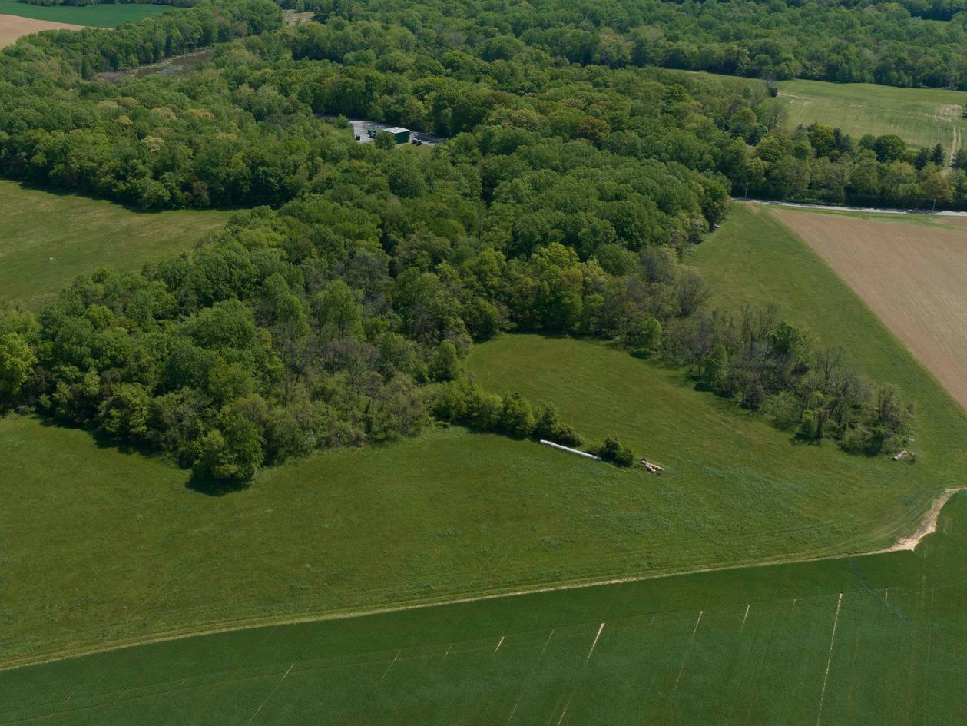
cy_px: 242
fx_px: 1090
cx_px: 284
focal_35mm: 39
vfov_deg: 36.5
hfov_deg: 46.7
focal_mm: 12.29
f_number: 2.8
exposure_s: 1/2000
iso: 120
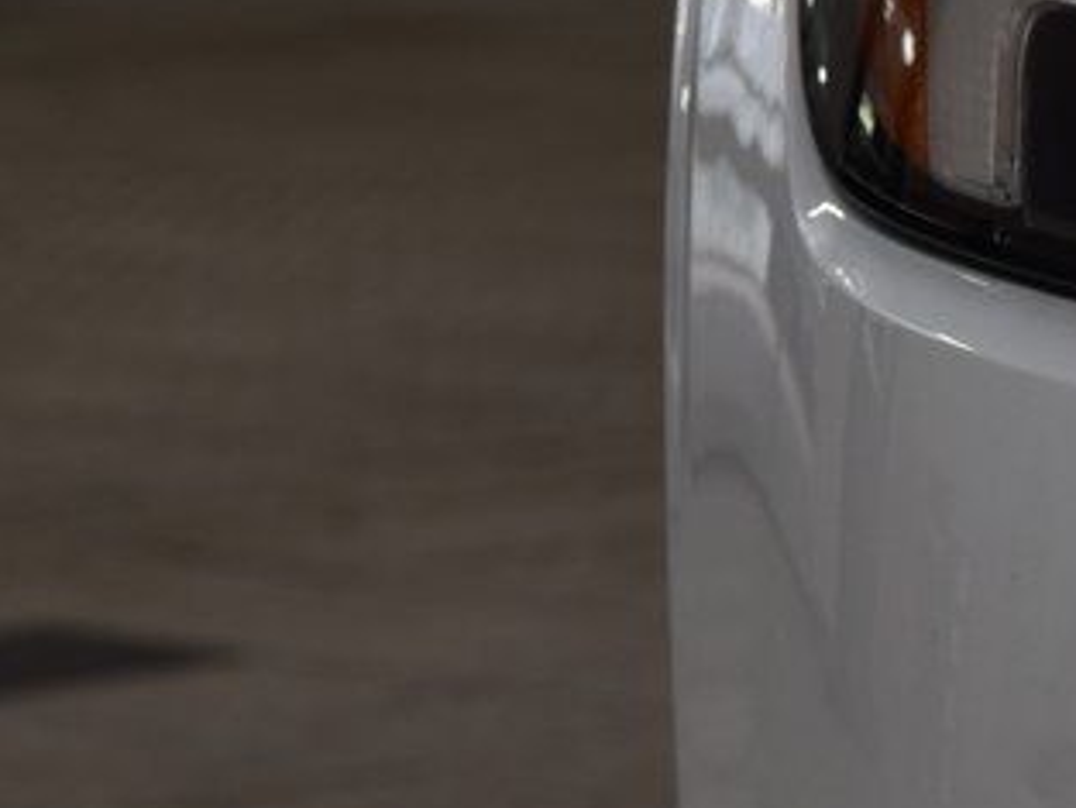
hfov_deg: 5.9
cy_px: 218
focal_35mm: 330
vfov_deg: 4.5
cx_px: 1726
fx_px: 10262
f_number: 7.1
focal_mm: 70
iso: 400
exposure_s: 1/50
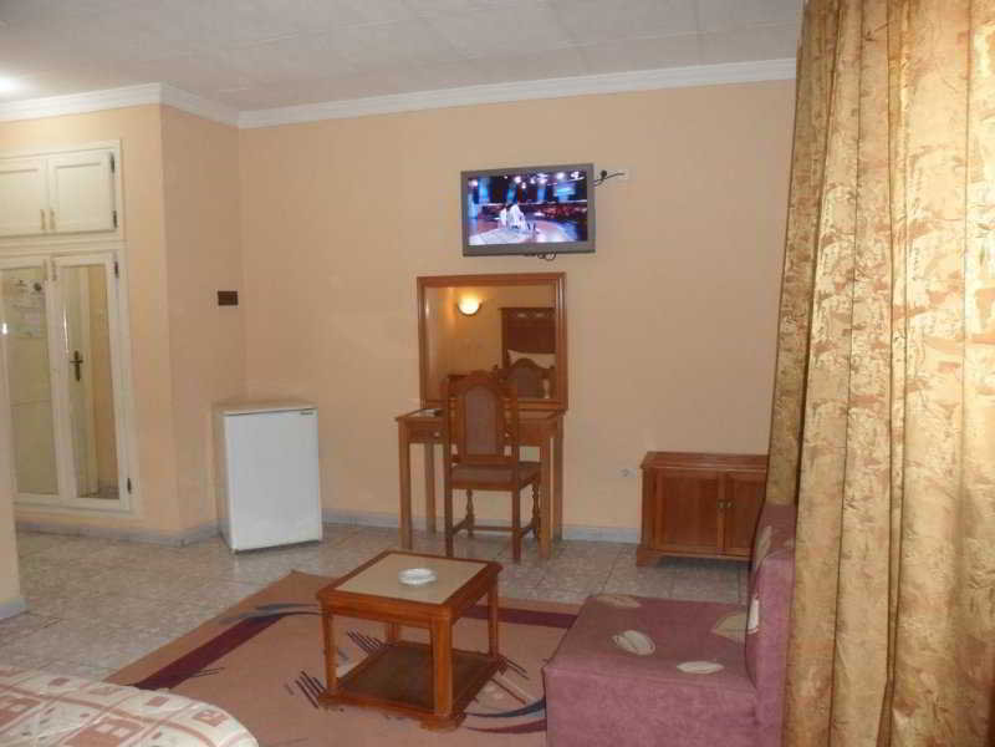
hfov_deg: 67.3
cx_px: 498
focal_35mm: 26
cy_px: 374
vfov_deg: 53.1
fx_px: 747
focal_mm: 4.9
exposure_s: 1/45
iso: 320
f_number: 3.3
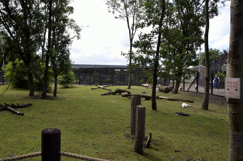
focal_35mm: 27
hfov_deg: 67.5
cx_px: 122
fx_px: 182
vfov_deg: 47.7
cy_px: 80
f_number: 8
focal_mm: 18
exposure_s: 1/250
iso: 200
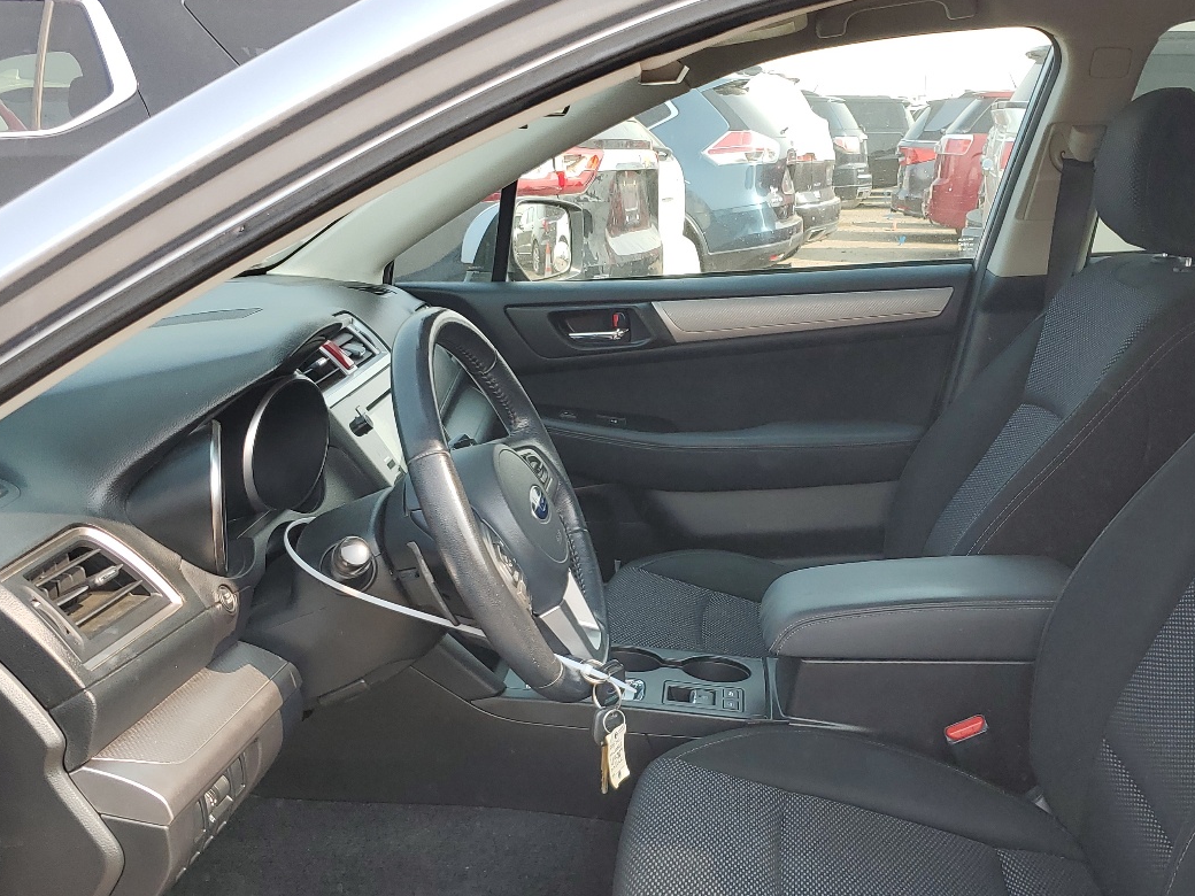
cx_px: 714
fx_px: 1381
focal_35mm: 40
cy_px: 611
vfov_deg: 35.5
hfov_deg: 46.5
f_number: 1.5
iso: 50
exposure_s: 1/556
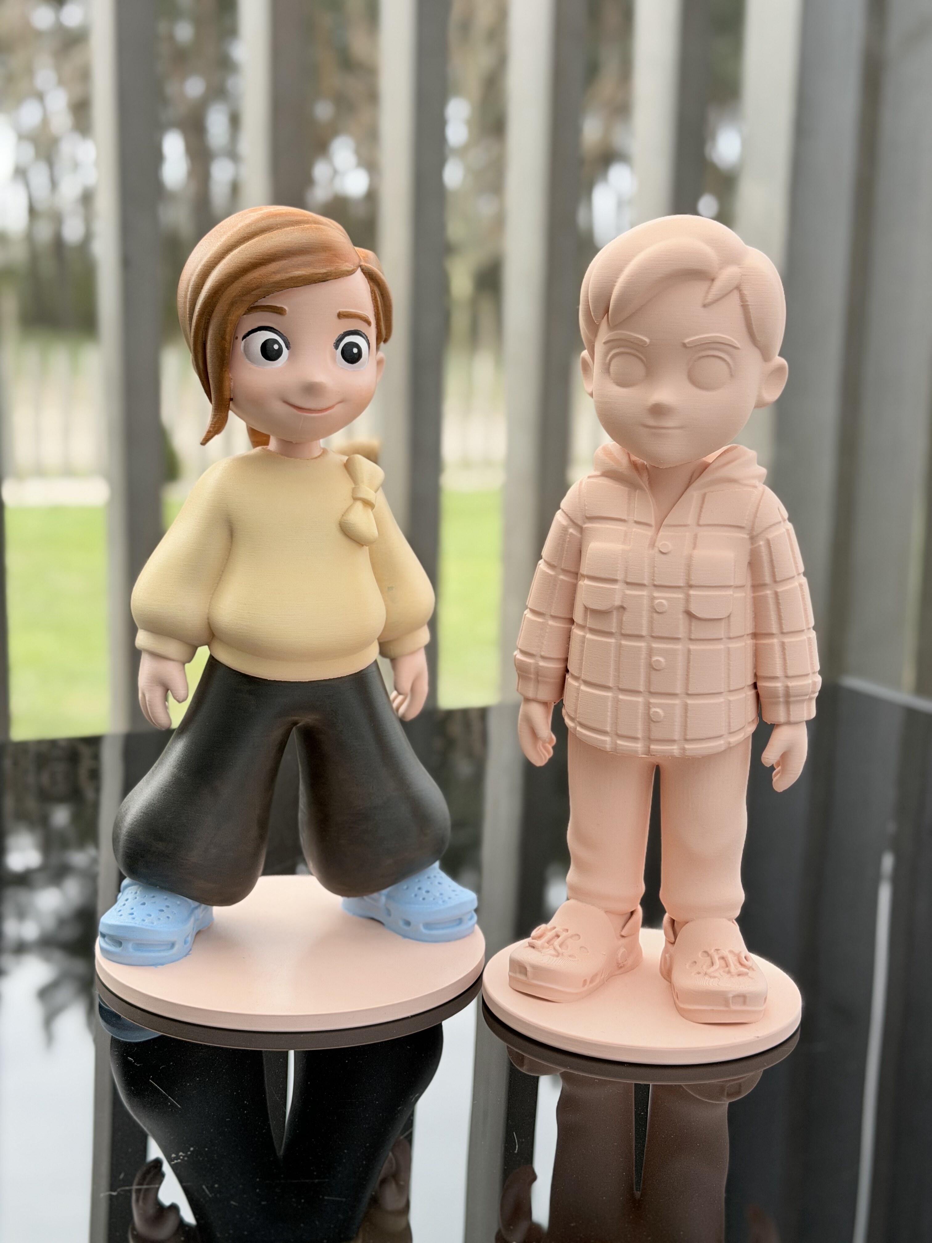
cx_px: 466
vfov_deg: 39.7
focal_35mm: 48
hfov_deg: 30.3
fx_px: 1723
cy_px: 622
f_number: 1.78
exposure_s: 1/1513
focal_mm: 6.76
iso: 64
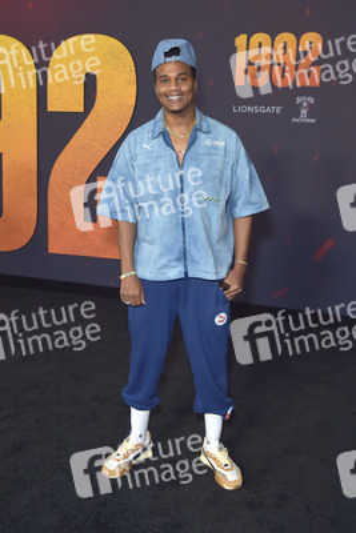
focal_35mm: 34
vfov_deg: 55.8
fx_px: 504
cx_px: 178
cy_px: 266
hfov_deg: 38.9
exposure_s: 1/250
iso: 640
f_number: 6.3
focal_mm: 34
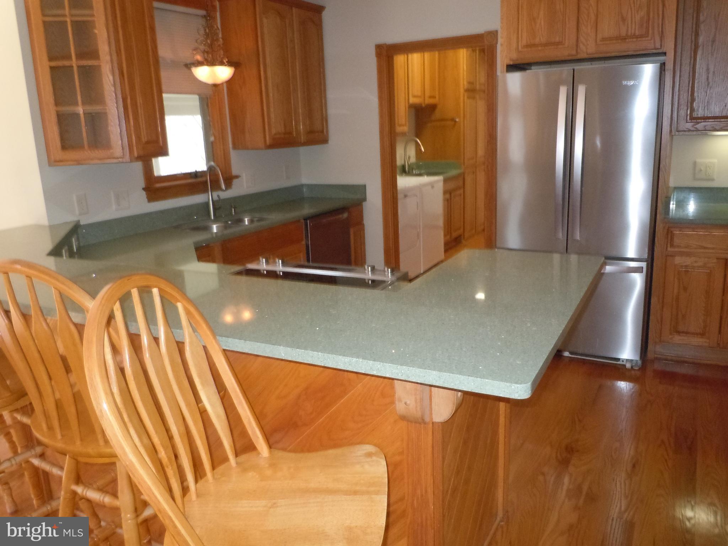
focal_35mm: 28
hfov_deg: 63.4
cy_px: 273
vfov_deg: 49.7
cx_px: 364
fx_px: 589
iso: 500
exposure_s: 1/50
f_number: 3.7
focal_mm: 5
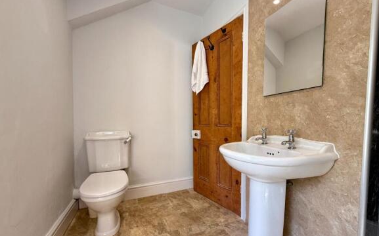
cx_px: 191
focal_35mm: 15
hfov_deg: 101.5
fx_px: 155
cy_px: 131
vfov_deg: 74.5
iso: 80
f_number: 2.2
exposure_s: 1/99
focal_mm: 2.22
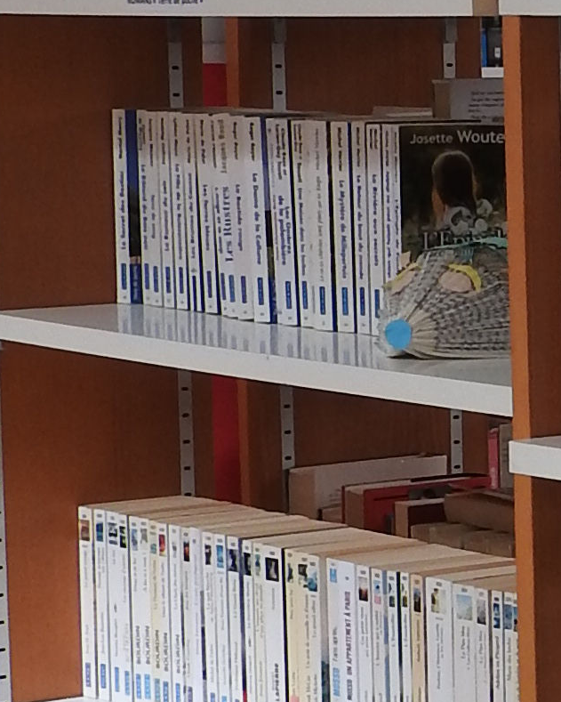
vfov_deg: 11.3
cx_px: 1120
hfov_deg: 8.6
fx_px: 3550
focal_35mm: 171
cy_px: 394
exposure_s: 1/50
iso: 100
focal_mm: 5.4
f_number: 3.5
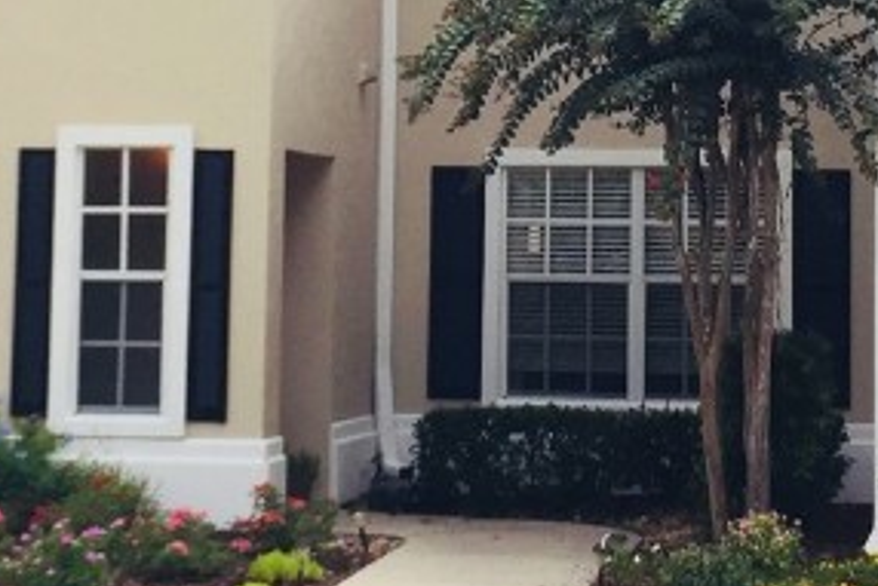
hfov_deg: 18.9
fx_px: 2635
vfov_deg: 12.5
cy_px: -55
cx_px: 494
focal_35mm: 108
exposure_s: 1/60
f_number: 2.2
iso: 40
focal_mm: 4.15
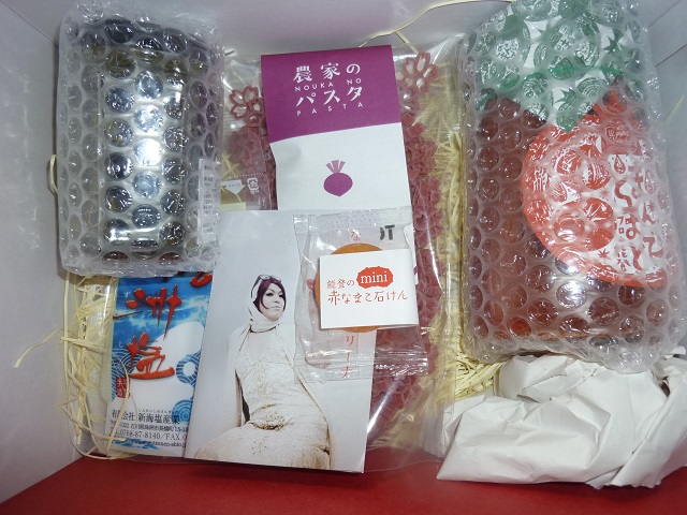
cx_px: 344
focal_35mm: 25
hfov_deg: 69.4
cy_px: 258
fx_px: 496
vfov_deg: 54.9
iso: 100
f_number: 3.3
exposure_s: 1/30
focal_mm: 4.5
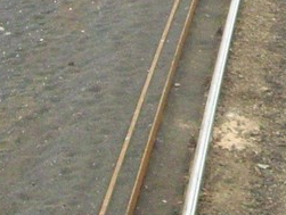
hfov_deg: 9.3
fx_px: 1696
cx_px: 484
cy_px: -105
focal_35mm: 205
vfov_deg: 7.2
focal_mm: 5.7
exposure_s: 1/320
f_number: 2.9
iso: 200
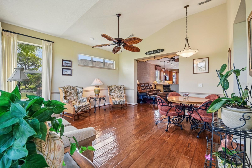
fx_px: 98
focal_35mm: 14
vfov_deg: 81.2
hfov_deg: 104.3
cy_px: 84
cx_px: 126
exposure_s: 1/15
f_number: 8
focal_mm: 14
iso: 400
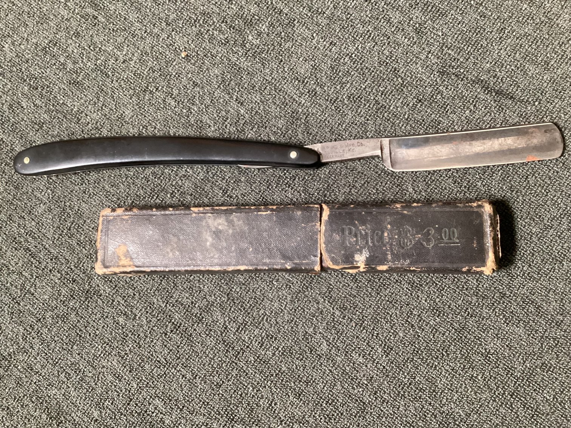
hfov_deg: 58.3
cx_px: 286
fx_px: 511
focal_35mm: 31
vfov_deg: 45.4
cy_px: 214
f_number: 2.4
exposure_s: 1/30
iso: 500
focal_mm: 3.3
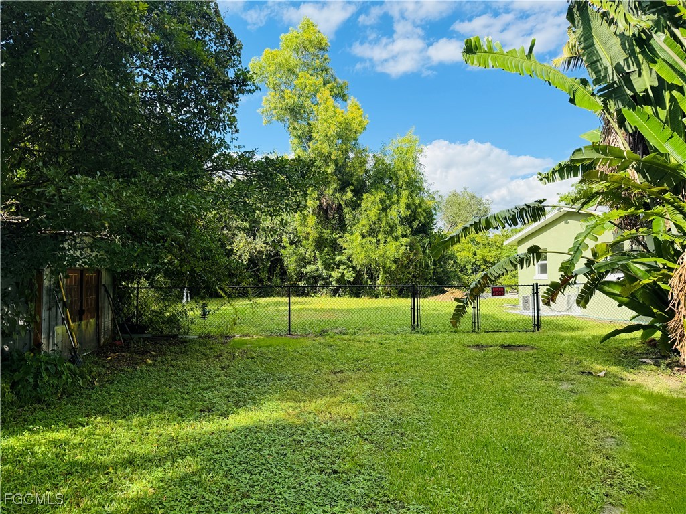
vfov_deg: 56.8
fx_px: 476
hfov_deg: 71.6
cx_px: 343
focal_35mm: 24
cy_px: 257
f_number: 1.78
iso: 100
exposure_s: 1/2000
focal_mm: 6.76
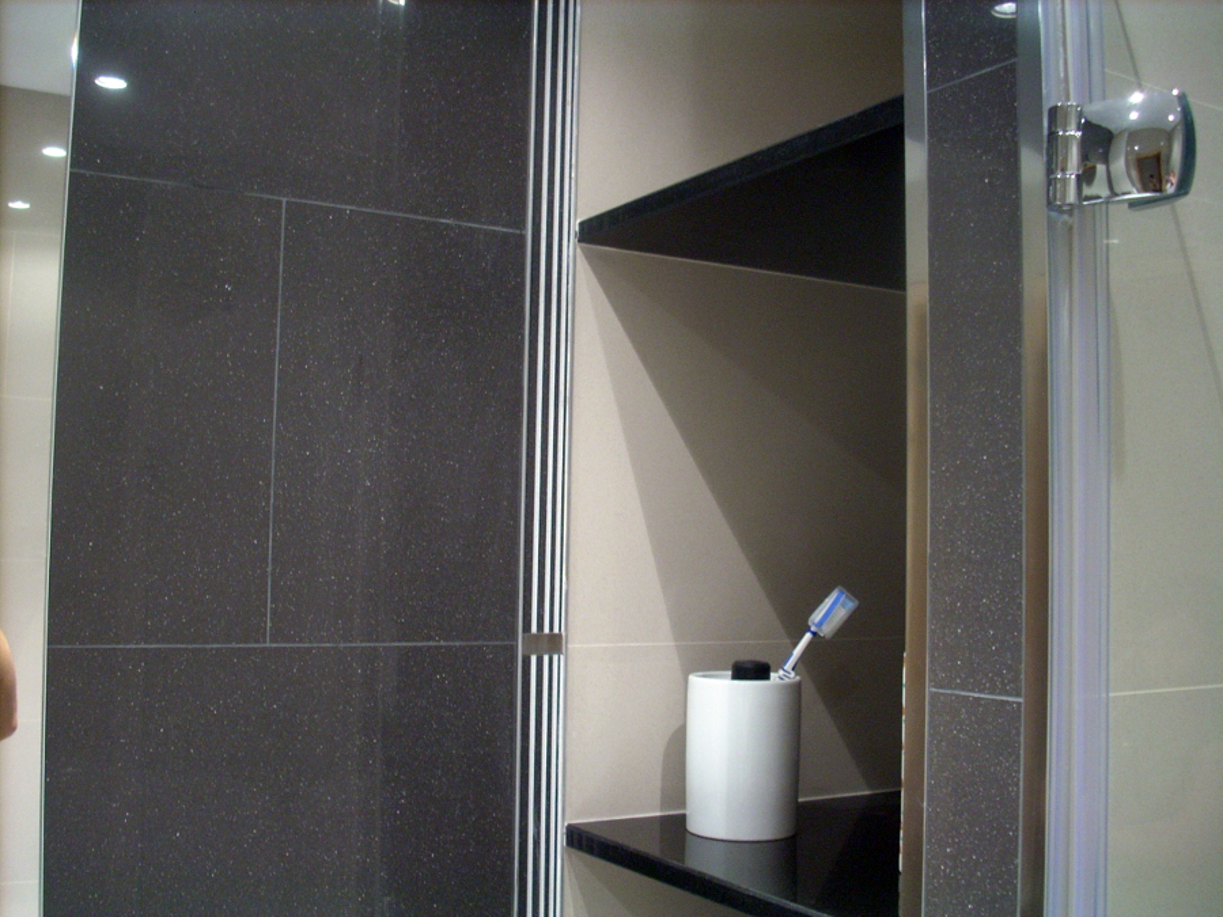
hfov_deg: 50.1
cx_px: 612
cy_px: 458
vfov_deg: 38.7
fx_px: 1307
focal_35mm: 37
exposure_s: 1/8.4
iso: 200
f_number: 2.8
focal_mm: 6.2
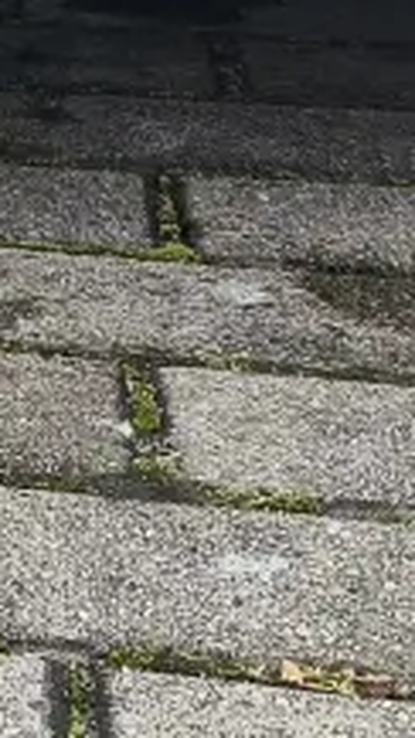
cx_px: -694
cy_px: -126
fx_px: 2896
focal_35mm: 148
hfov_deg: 7.5
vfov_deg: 14.1
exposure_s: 1/99.9
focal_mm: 6.14
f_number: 1.65
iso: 80
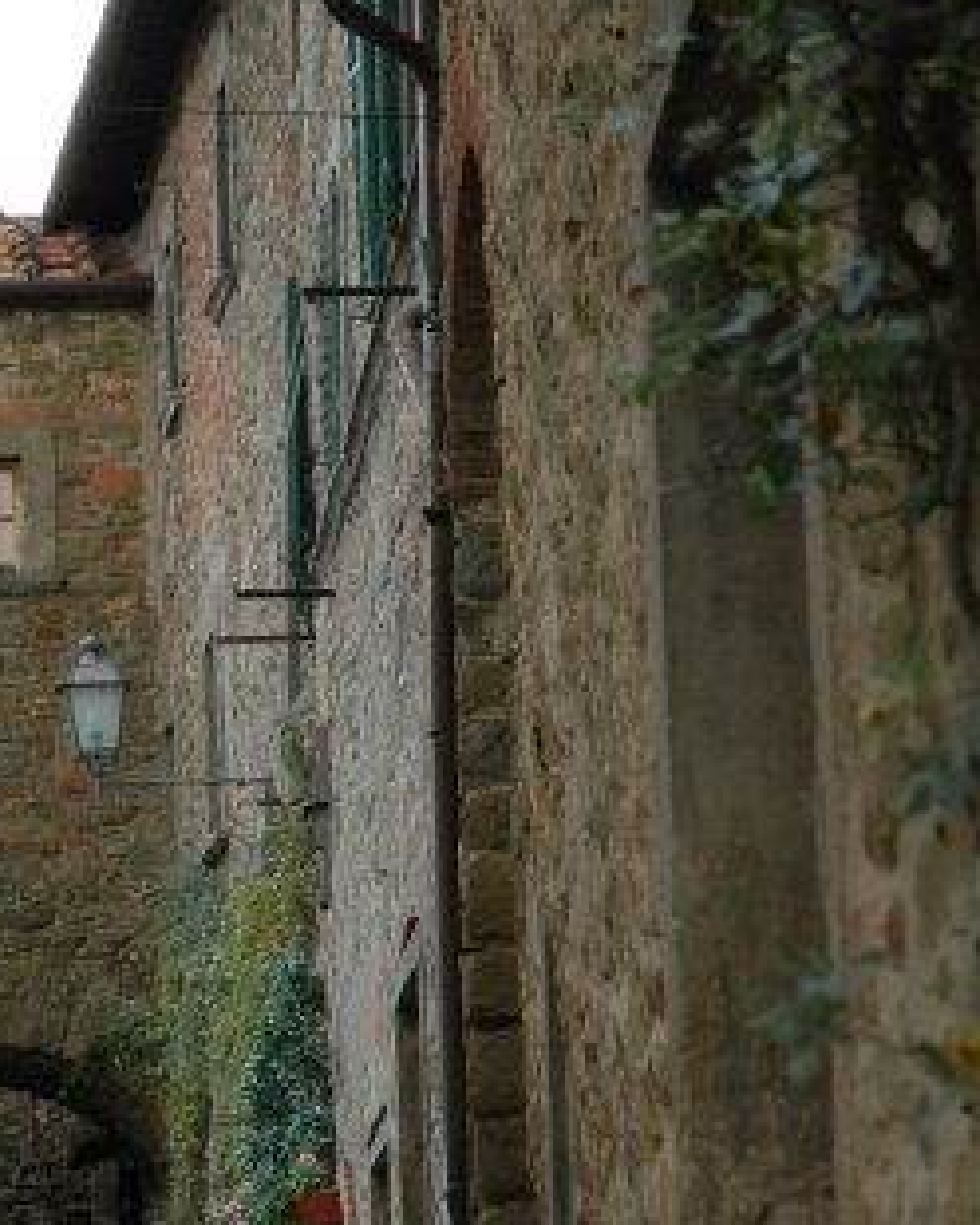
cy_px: 1008
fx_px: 8302
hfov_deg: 6.7
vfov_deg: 8.4
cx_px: 40
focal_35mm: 229
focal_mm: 70
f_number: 4.5
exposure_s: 1/80
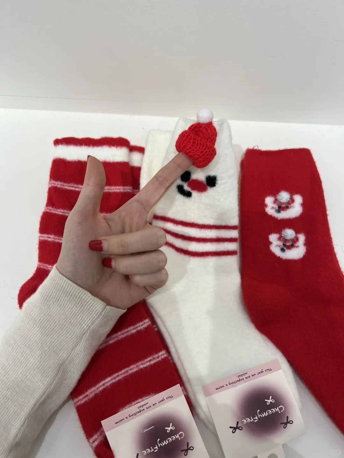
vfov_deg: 67.3
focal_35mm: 26
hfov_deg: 53.1
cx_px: 172
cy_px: 229
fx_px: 345
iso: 64
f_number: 1.5
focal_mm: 5.7
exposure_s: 1/100
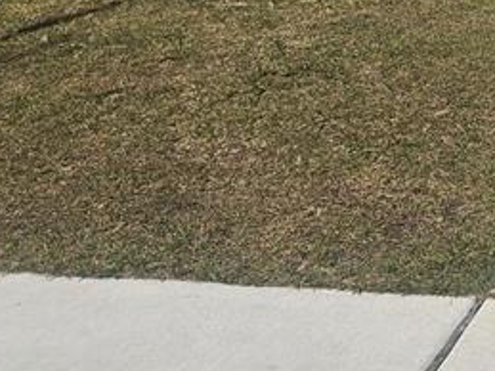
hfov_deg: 19.5
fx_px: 1301
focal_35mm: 91
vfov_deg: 14.7
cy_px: -237
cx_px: 678
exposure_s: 1/4420
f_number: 1.8
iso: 25
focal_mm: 5.4
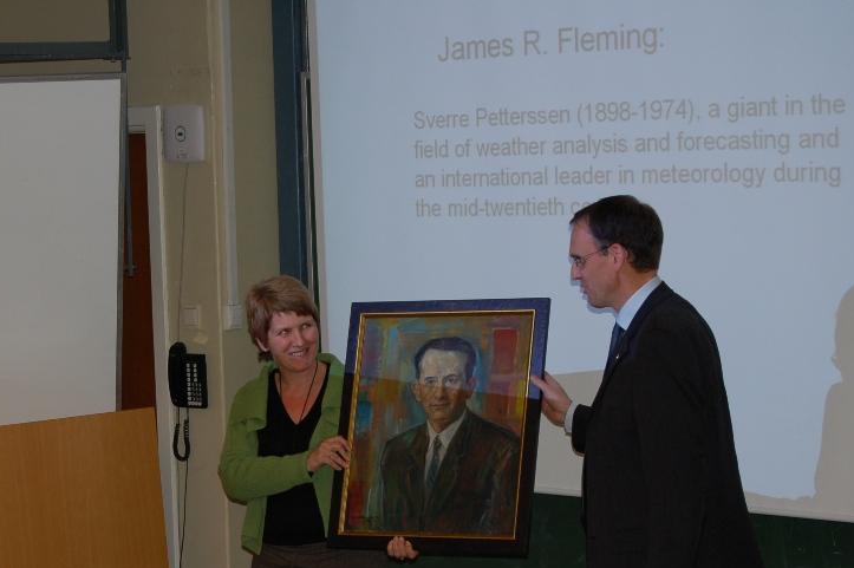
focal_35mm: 102
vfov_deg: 13.4
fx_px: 2418
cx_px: 255
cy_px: 400
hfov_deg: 19.9
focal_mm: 48
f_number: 5.6
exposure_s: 1/60
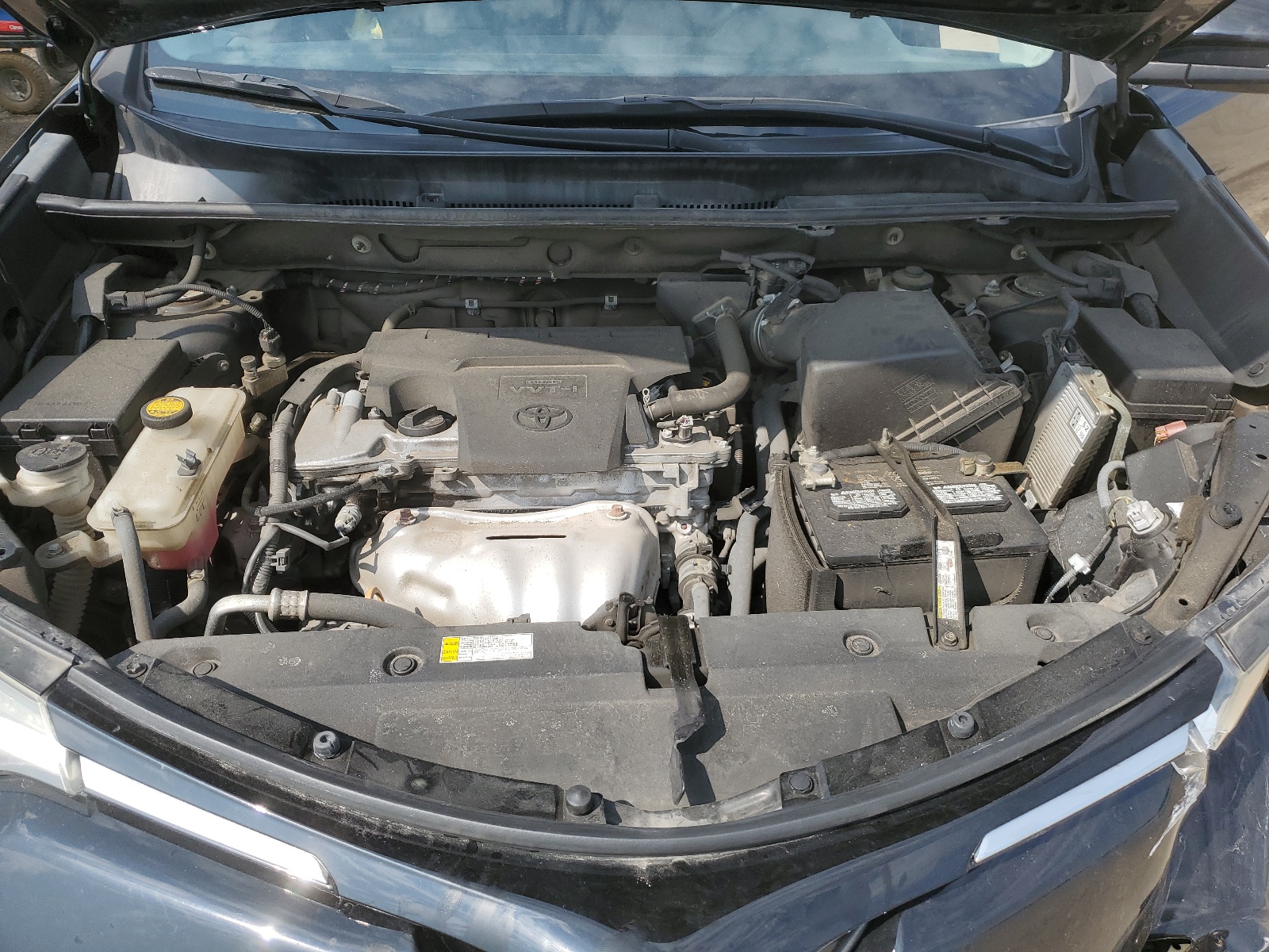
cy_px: 476
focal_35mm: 26
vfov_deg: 53.1
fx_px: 953
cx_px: 634
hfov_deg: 67.3
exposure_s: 1/2000
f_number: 1.5
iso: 50
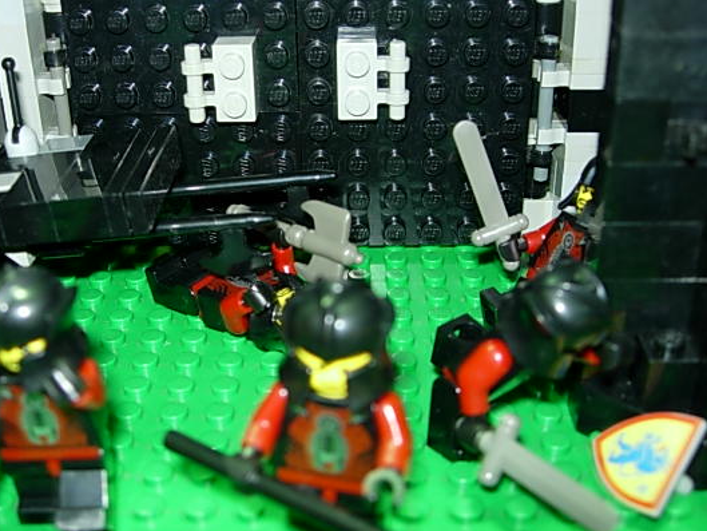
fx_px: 940
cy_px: 268
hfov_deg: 41.1
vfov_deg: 31.5
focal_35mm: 46
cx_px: 306
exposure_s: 1
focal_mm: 7.8
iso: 79
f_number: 2.8
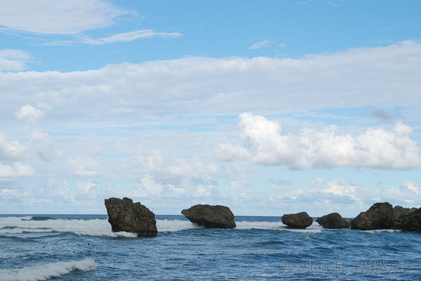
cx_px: 210
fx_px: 913
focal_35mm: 78
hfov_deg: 26.0
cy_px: 140
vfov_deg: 17.5
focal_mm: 52
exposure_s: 1/125
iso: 100
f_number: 11
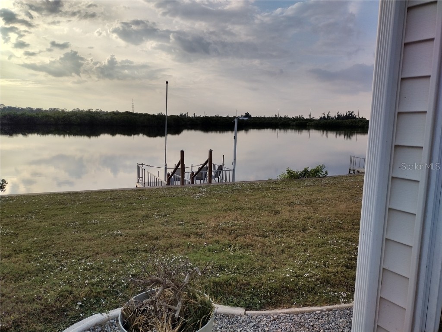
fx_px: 345
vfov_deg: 51.4
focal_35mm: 27
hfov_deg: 65.3
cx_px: 221
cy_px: 166
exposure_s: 1/3065
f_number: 1.7
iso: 100
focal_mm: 4.71
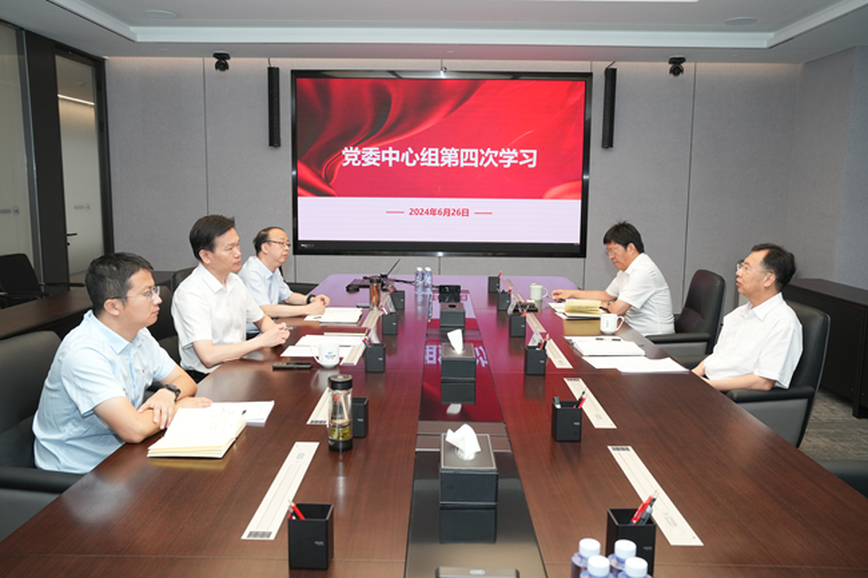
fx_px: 723
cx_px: 434
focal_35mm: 30
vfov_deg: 43.6
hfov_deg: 61.9
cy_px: 289
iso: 1600
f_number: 5
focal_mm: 30
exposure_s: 1/250
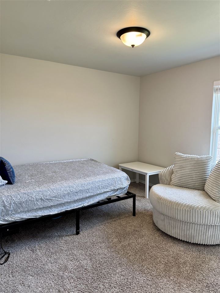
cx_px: 110
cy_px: 146
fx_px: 203
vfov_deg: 71.6
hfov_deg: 56.8
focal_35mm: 24
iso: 125
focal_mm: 6.76
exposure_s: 1/120
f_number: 1.78
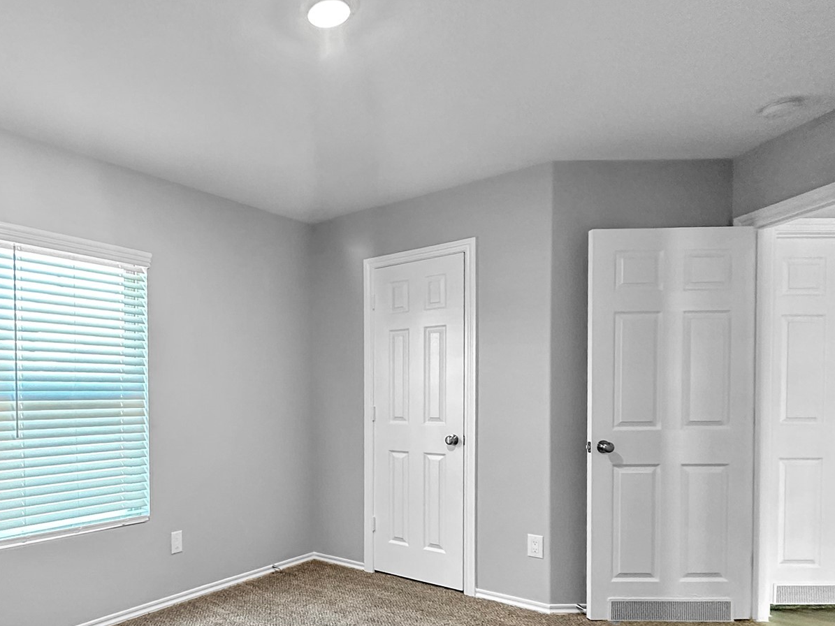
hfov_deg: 67.8
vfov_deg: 54.6
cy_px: 455
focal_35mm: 24
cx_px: 226
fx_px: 579
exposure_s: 1/60
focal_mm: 2.22
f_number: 2.2
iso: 500
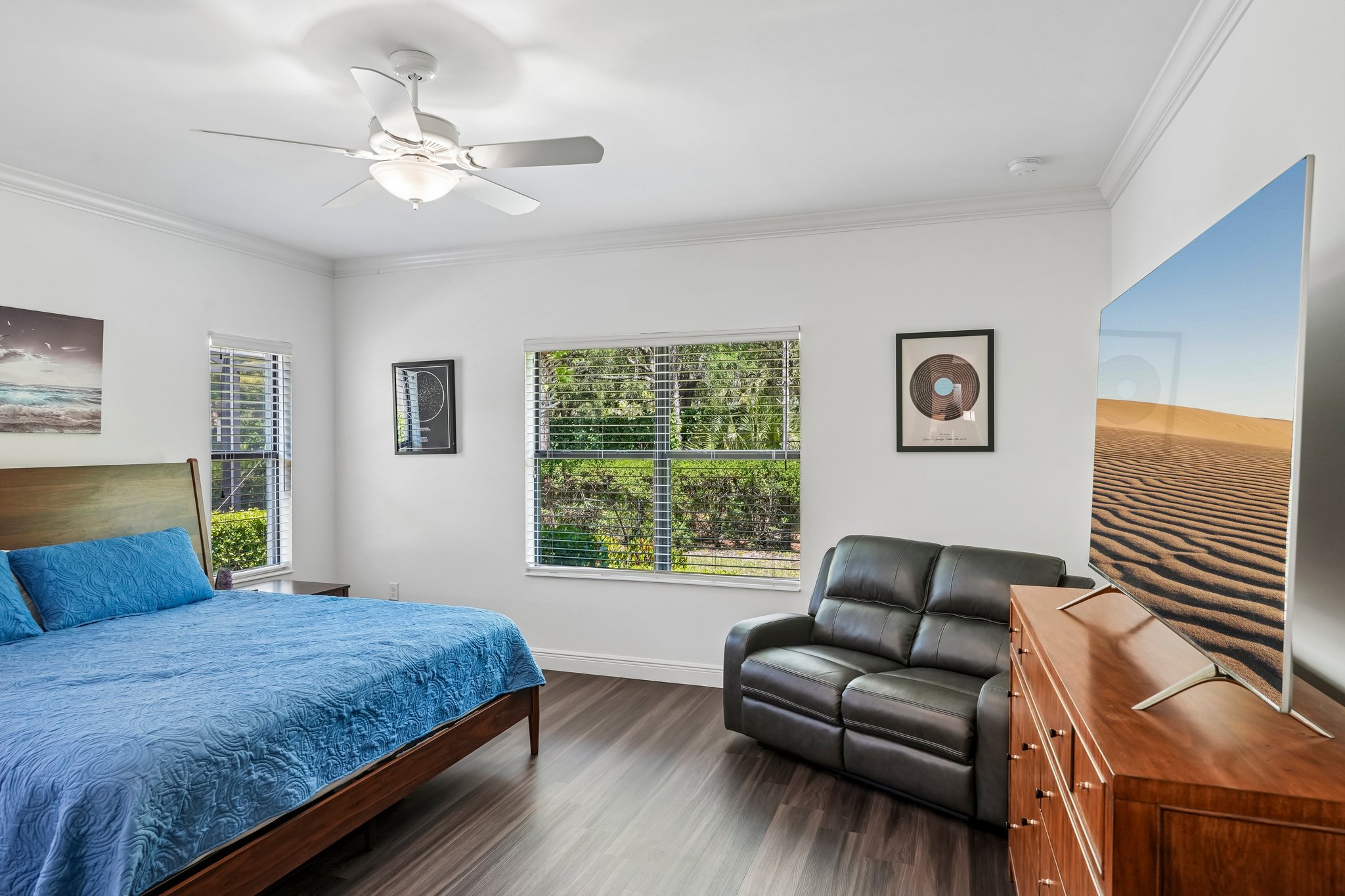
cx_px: 672
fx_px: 784
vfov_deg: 59.5
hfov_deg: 81.2
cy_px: 448
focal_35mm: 21
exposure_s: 1/15
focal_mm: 21
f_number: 8
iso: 400
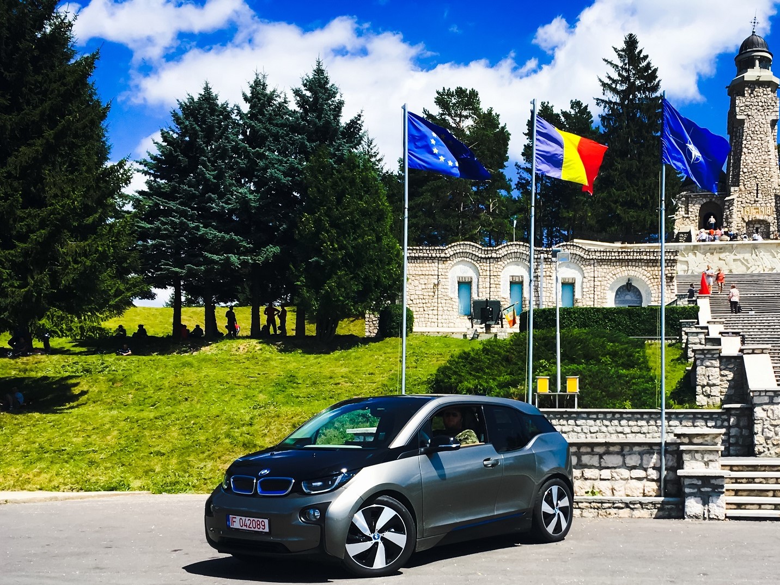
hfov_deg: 61.7
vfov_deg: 48.2
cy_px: 292
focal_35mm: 29
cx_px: 390
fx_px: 653
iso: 25
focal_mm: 4.15
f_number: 2.2
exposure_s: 1/1570
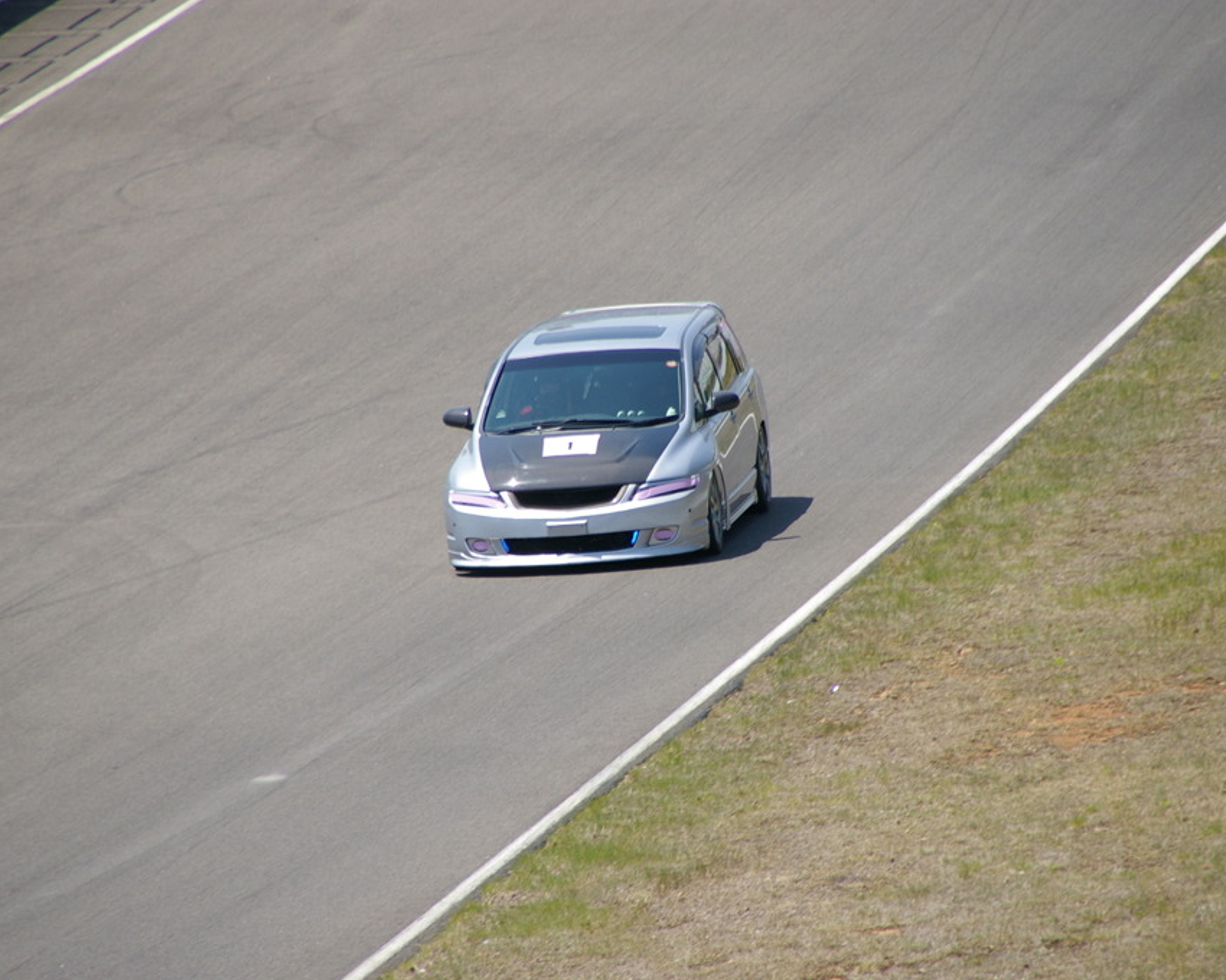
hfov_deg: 4.6
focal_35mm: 424
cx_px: 645
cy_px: 490
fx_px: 15385
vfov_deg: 3.7
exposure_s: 1/500
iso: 200
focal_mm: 250
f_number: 8
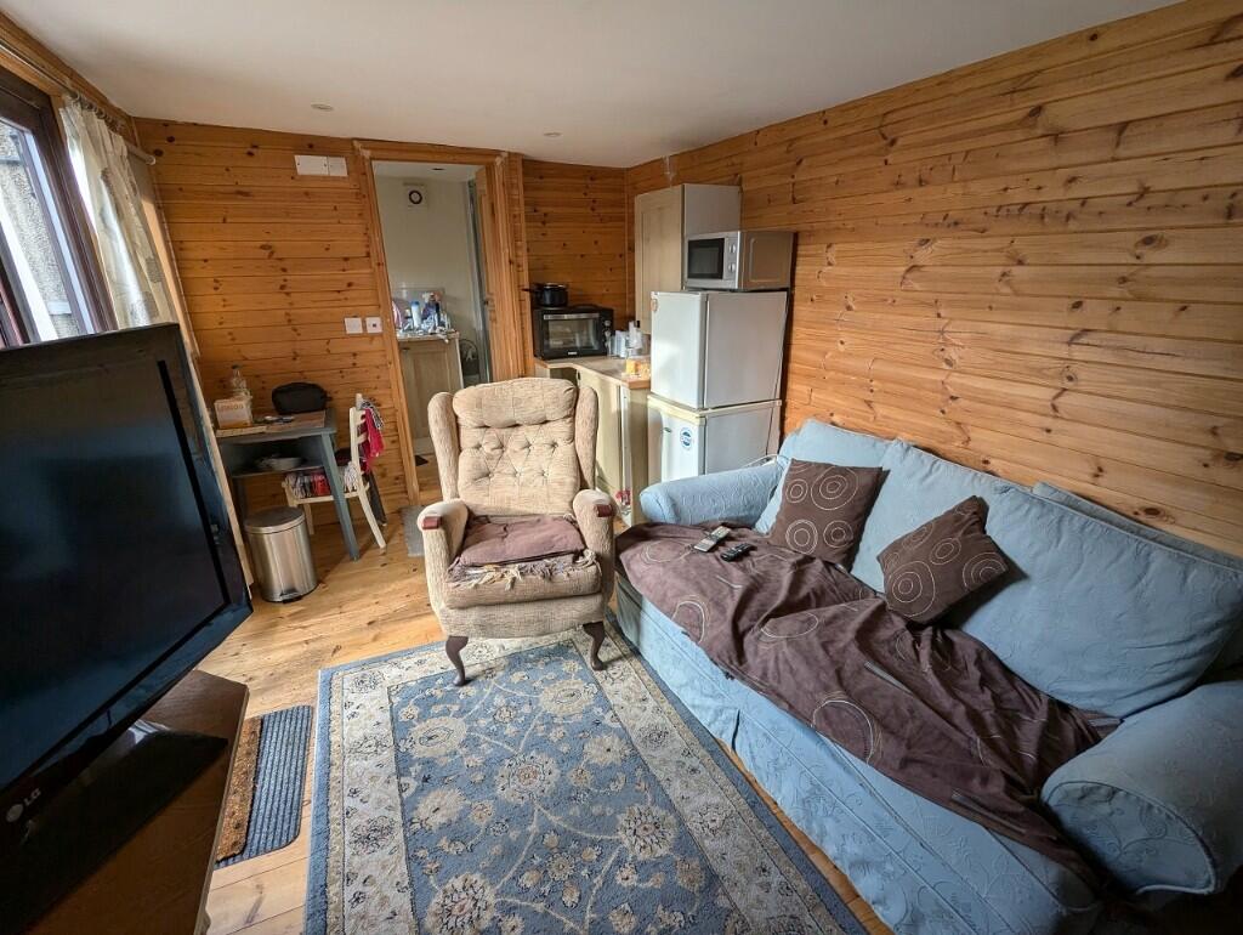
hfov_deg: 94.4
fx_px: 575
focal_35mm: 16
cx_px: 622
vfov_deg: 78.2
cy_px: 468
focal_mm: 2.35
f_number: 2.2
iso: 47
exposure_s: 1/98.6
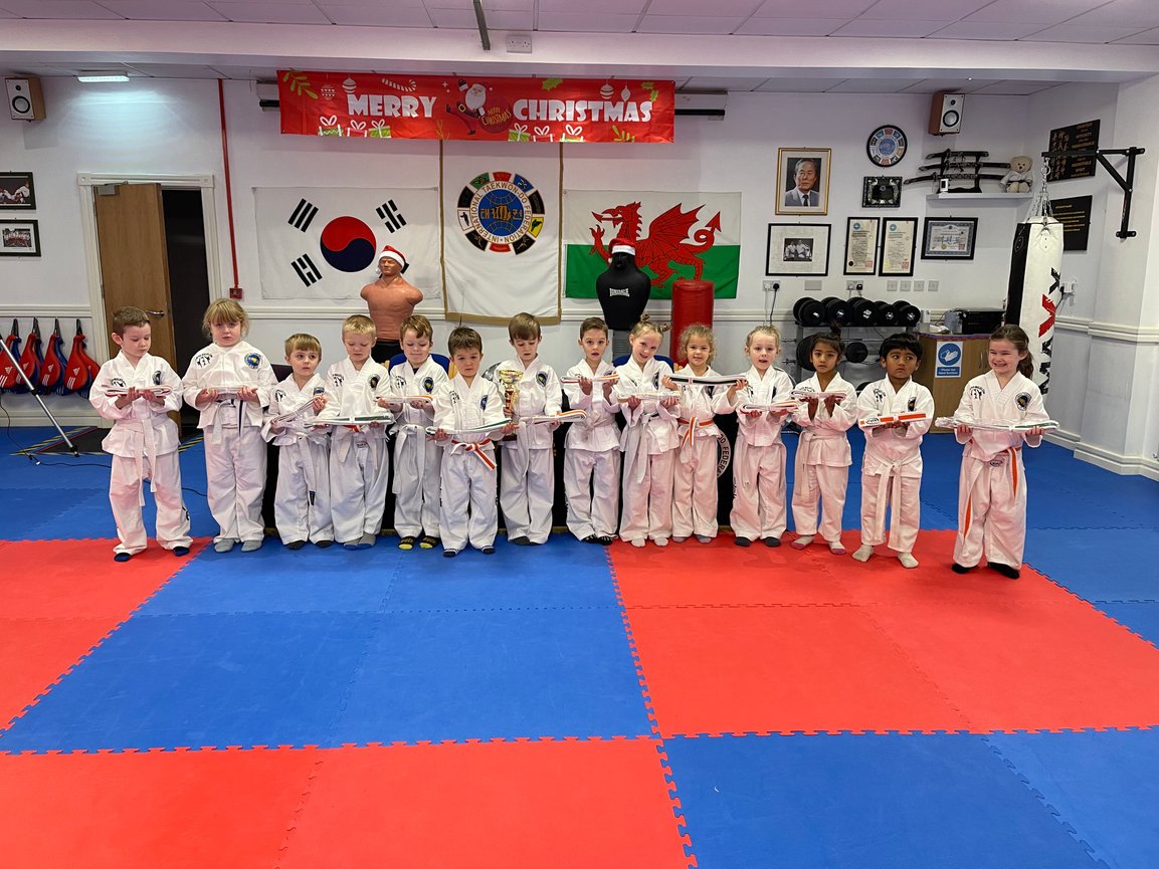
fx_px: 871
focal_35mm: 26
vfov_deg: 53.1
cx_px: 580
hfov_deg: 67.3
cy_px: 434
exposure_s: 1/50
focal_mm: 5.1
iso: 100
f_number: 1.6
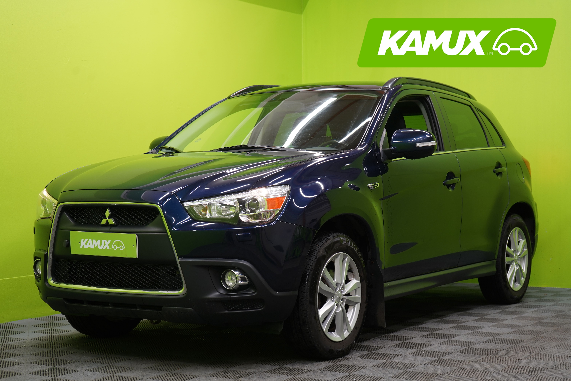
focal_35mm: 65
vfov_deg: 20.9
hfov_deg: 31.0
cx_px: 286
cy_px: 190
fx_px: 1031
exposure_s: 1/25
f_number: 5.6
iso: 400
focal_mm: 65
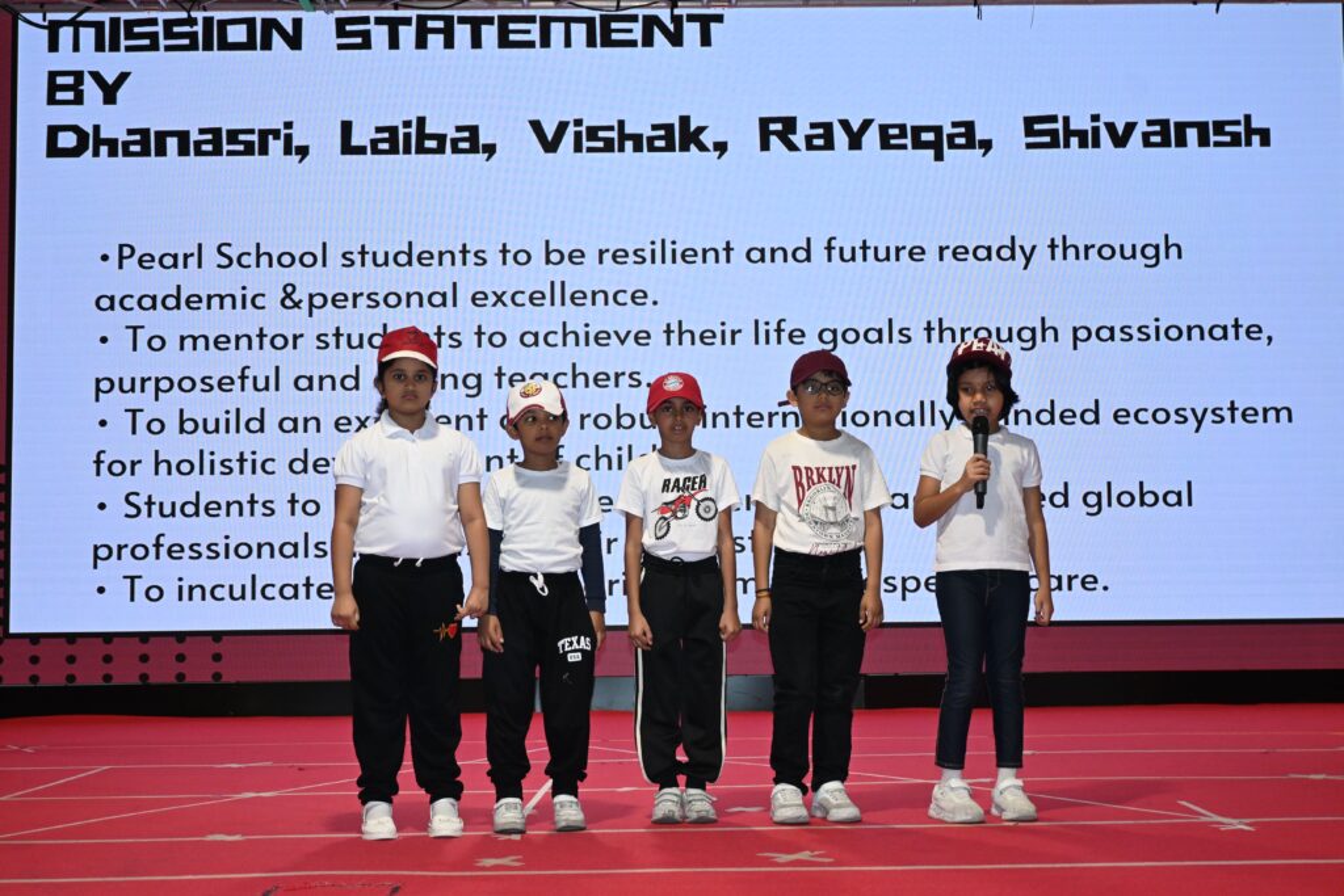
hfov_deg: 38.9
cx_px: 672
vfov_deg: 26.5
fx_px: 1904
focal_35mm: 51
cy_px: 448
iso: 1600
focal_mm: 34
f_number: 5
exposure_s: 1/200
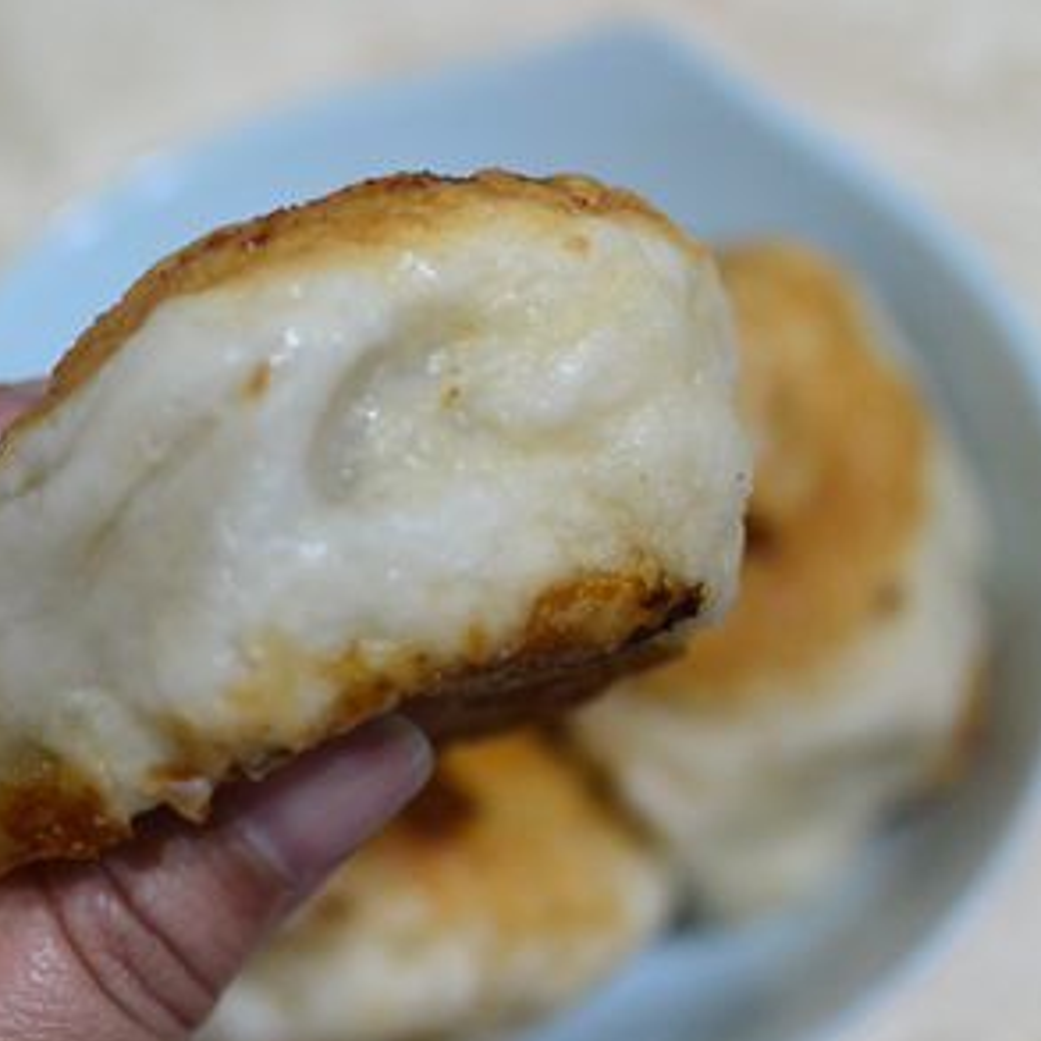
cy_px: 577
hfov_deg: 24.2
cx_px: 362
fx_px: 2416
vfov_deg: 24.3
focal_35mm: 71
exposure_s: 1/80
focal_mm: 18.5
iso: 800
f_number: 1.8
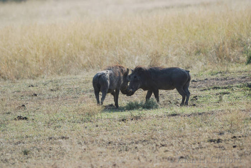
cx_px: 126
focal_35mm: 600
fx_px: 4187
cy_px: 84
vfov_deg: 2.3
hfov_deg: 3.4
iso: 250
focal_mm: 400
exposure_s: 1/400
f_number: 5.6
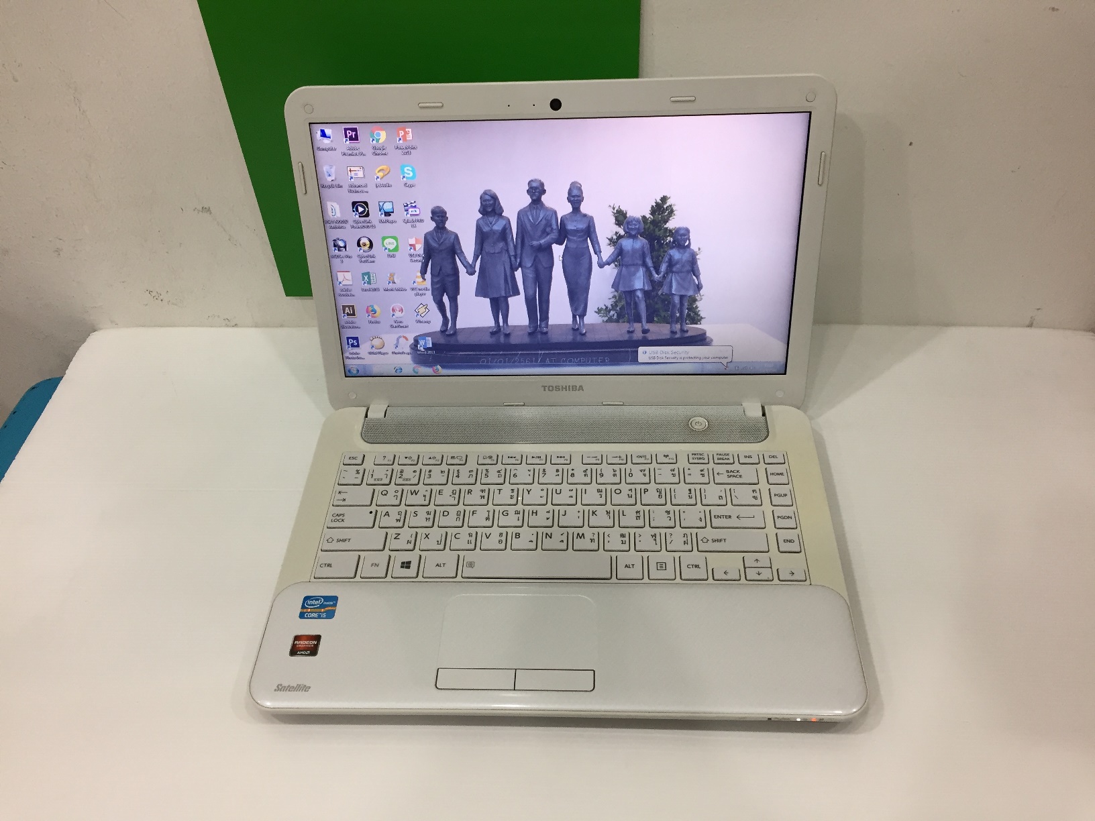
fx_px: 917
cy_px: 410
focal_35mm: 29
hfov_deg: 61.7
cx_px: 548
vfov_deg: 48.2
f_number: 2.2
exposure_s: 1/33
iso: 50
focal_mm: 4.15
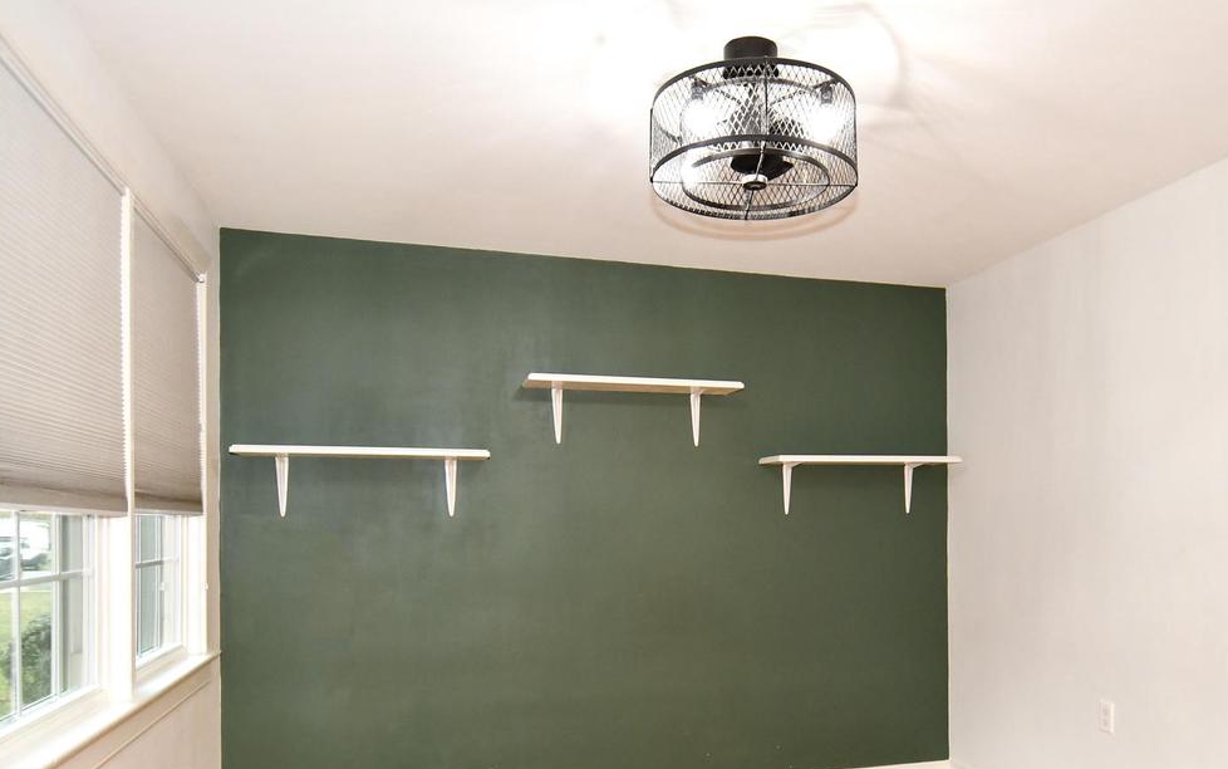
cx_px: 693
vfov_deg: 45.0
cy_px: 542
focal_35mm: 27
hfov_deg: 68.1
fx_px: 904
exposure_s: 1/60
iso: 800
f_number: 4
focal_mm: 12
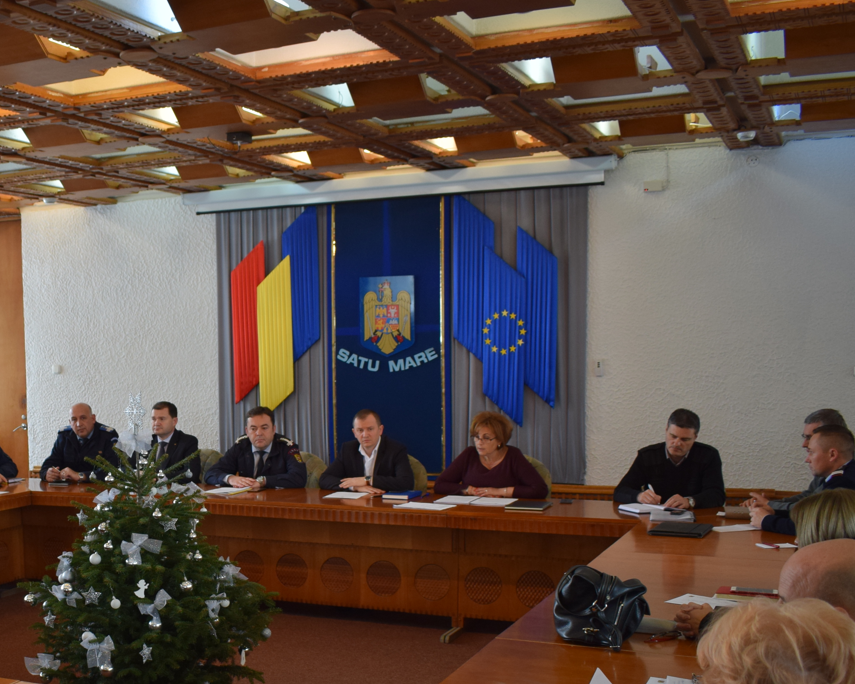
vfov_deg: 32.3
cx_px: 159
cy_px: 497
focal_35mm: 46
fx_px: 1164
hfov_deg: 38.7
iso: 450
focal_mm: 18
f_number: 4
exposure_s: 1/60
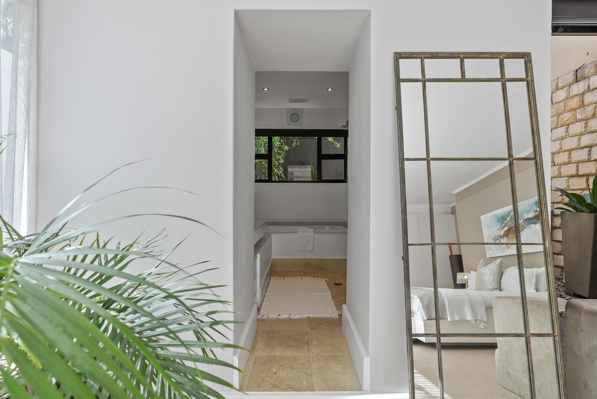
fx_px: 299
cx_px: 298
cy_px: 200
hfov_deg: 90.0
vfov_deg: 67.5
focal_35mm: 18
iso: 320
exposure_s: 1/50
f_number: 6.3
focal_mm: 18
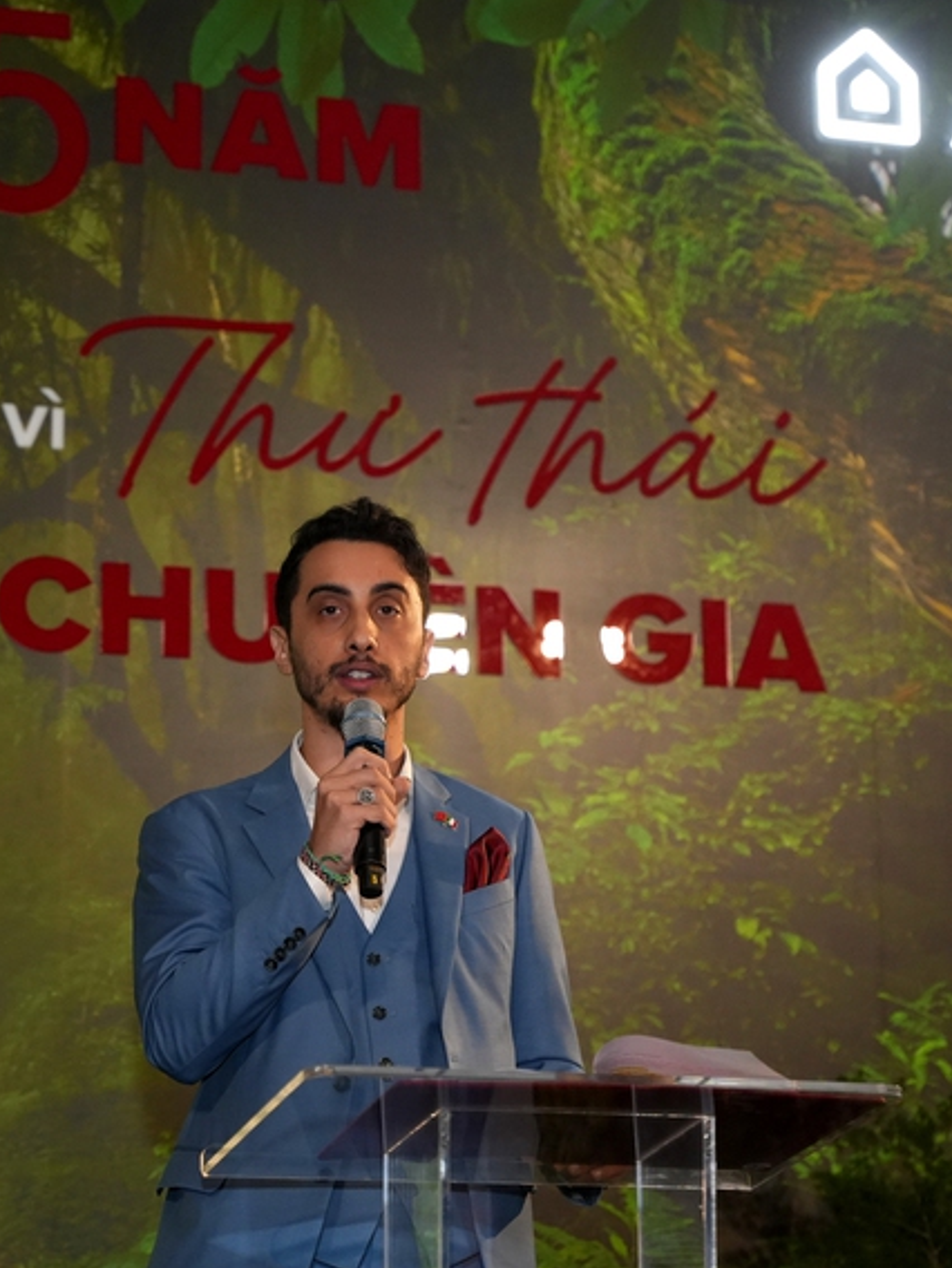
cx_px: 559
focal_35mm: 102
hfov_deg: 14.5
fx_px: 3736
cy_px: 634
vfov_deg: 19.2
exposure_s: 1/160
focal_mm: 70
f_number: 3.2
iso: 3200
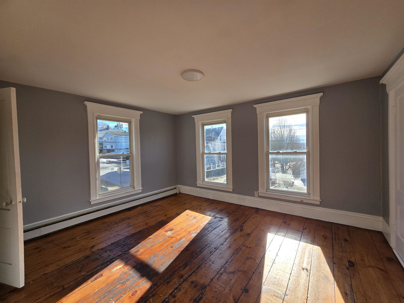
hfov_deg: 106.2
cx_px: 202
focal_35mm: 13
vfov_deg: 89.9
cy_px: 152
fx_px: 152
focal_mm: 2.2
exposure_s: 1/612
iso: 50
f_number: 2.2
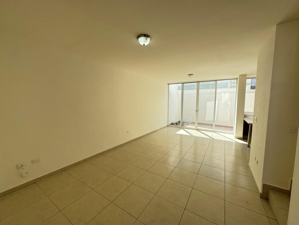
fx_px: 121
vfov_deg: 85.7
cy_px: 112
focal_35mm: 14
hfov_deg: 102.1
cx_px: 150
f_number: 2.2
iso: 40
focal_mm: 2.22
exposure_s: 1/464
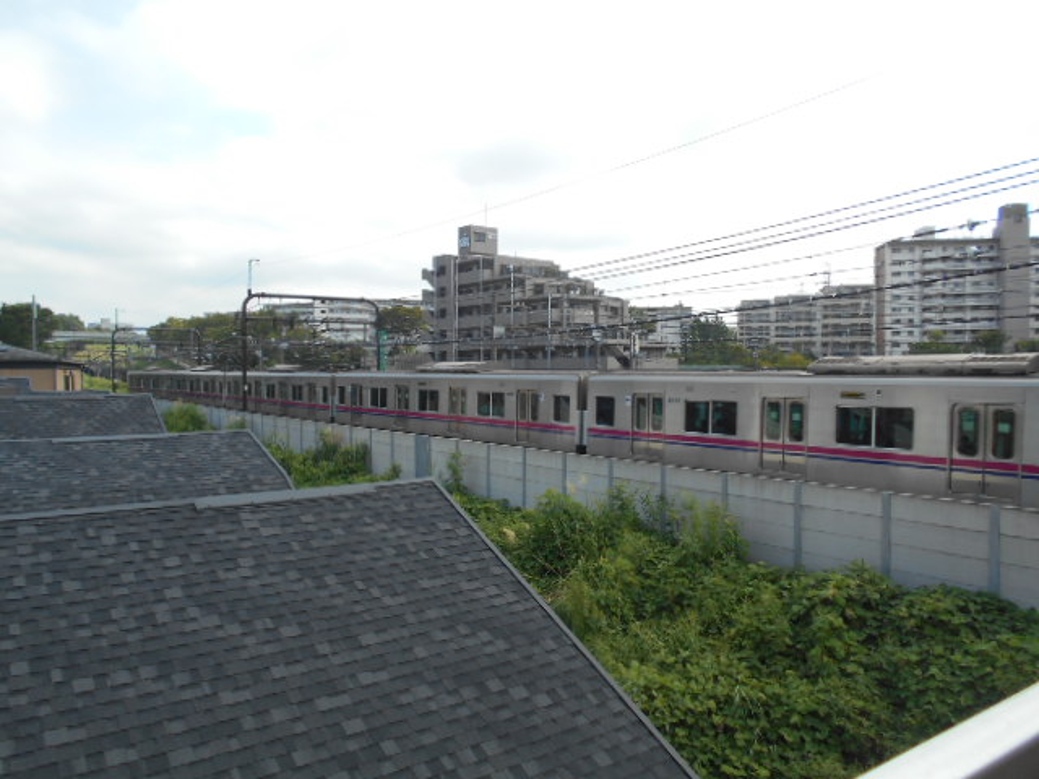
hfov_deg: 67.3
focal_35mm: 26
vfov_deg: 53.1
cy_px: 390
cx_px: 520
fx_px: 780
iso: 80
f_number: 3.2
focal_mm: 4.6
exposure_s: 1/640
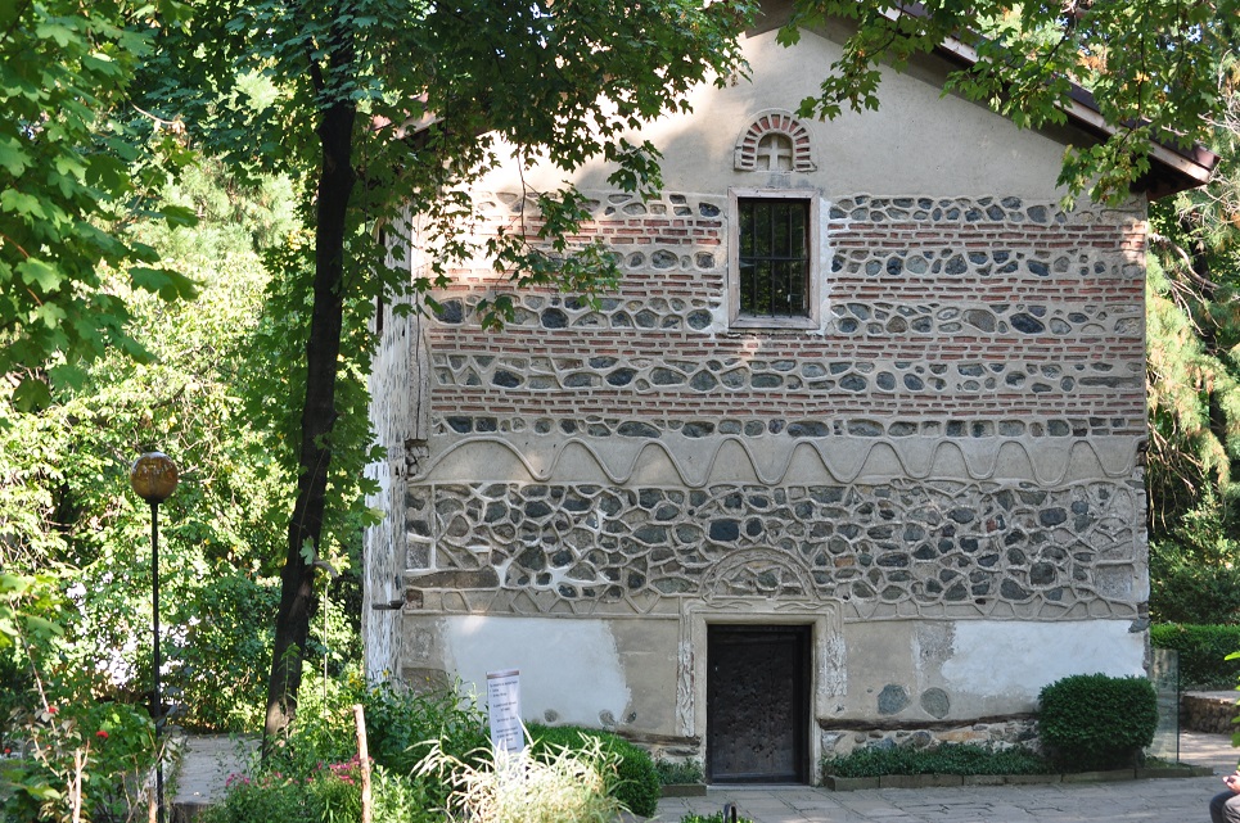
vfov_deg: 16.5
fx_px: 2838
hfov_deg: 24.6
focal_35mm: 82
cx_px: 620
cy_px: 412
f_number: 8
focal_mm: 55
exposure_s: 1/60
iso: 280
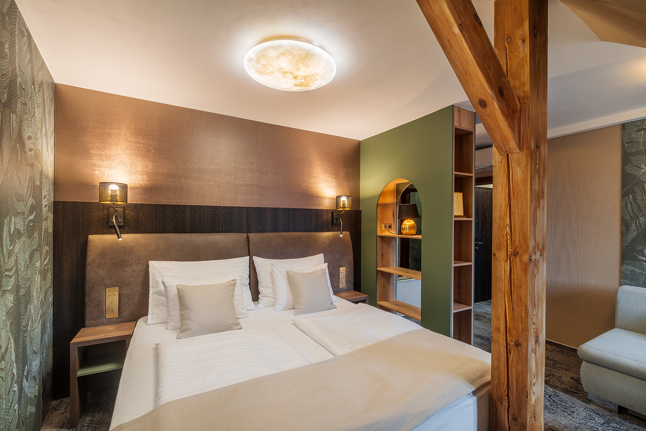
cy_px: 216
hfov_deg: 96.7
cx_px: 323
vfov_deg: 73.7
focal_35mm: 16
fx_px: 287
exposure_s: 1
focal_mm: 16
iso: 100
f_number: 9
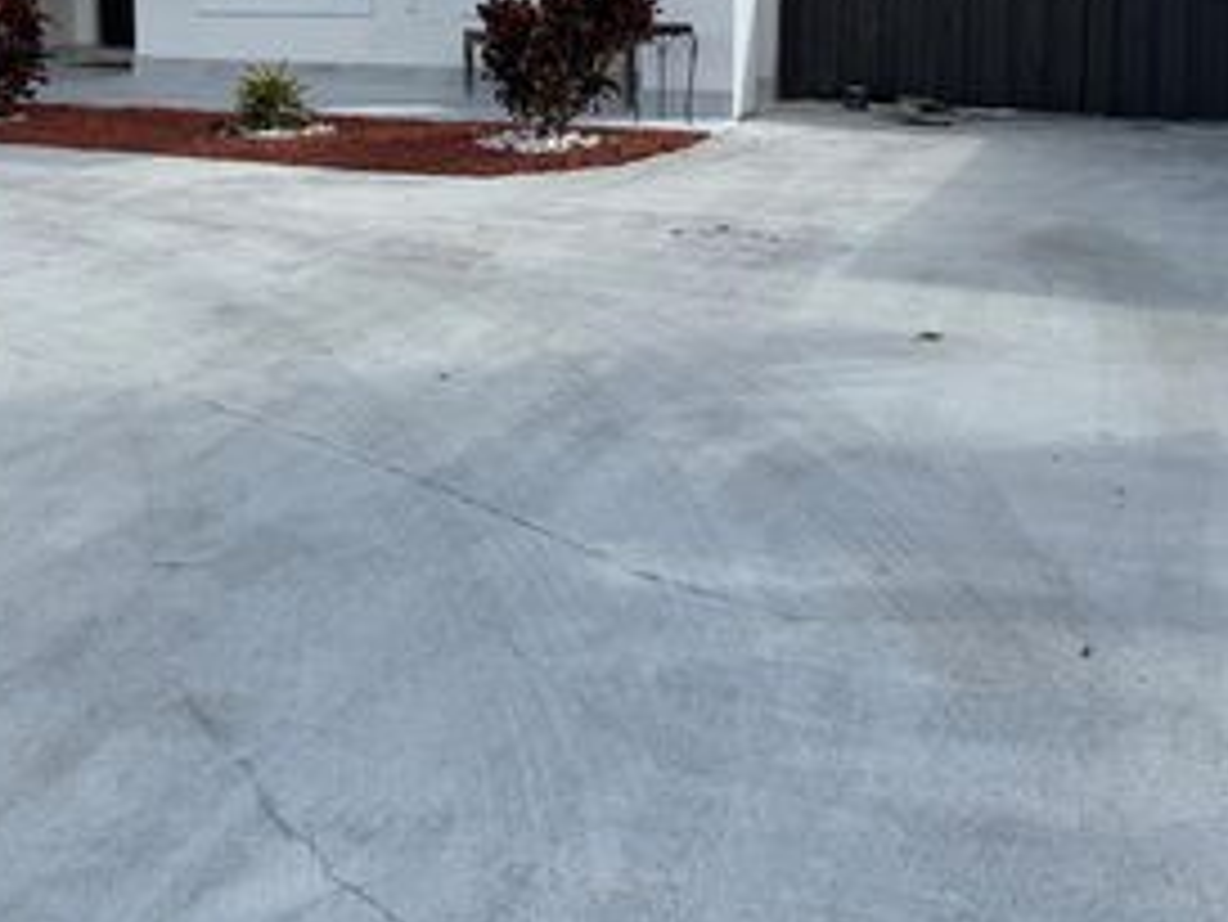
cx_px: 270
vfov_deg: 31.4
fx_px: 1562
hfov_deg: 41.3
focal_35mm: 44
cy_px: 92
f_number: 1.78
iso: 80
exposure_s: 1/3279
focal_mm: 6.76
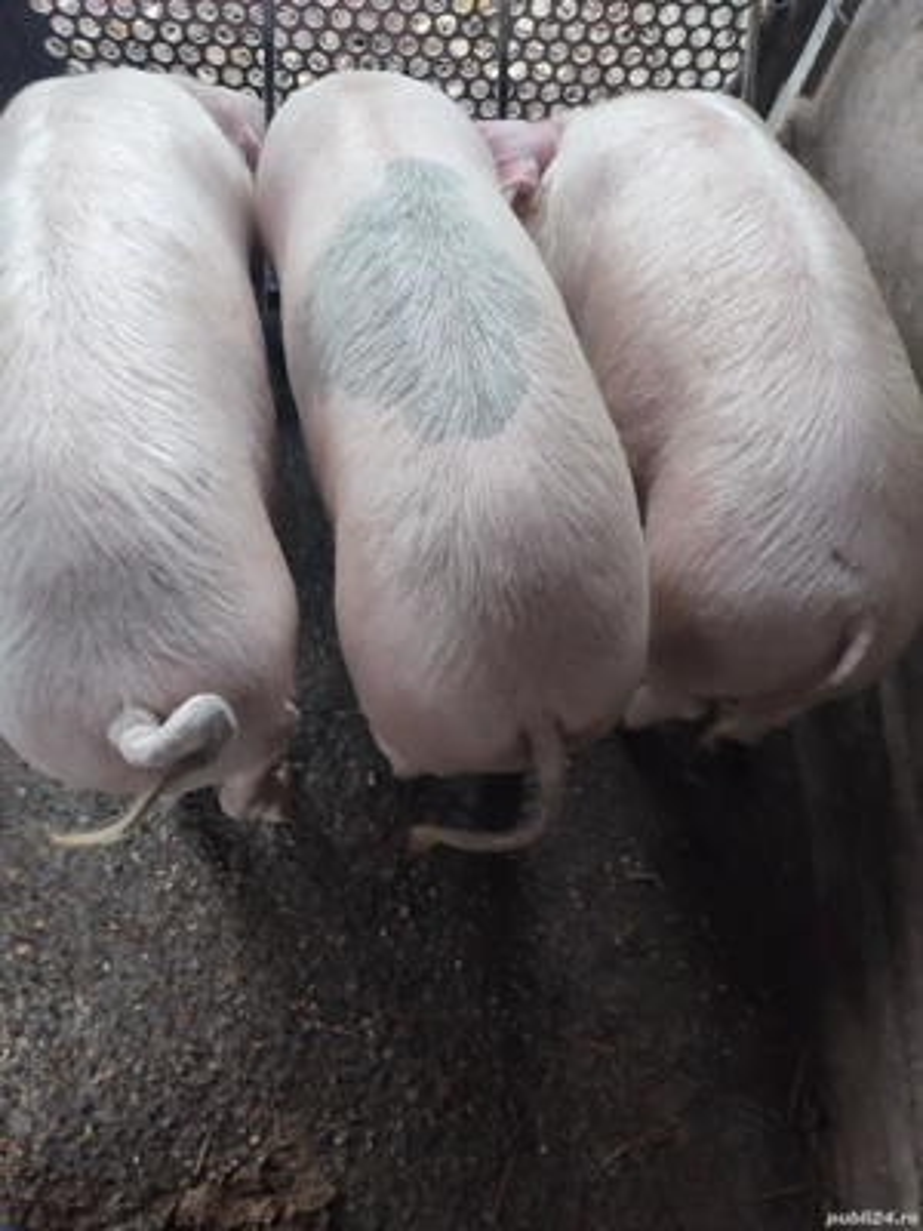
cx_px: 462
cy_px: 616
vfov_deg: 69.4
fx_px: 889
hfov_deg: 54.9
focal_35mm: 25
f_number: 1.9
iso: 322
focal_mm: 6.04
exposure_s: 1/33
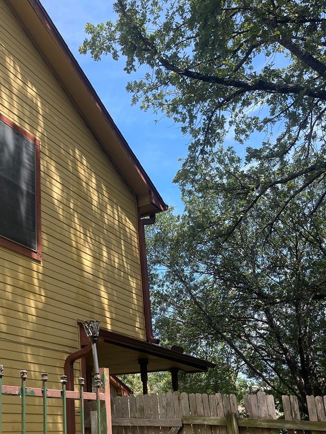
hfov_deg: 35.8
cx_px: 72
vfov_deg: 47.1
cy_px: 289
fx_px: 490
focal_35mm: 39
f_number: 1.6
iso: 32
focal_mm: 5.1
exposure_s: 1/1475
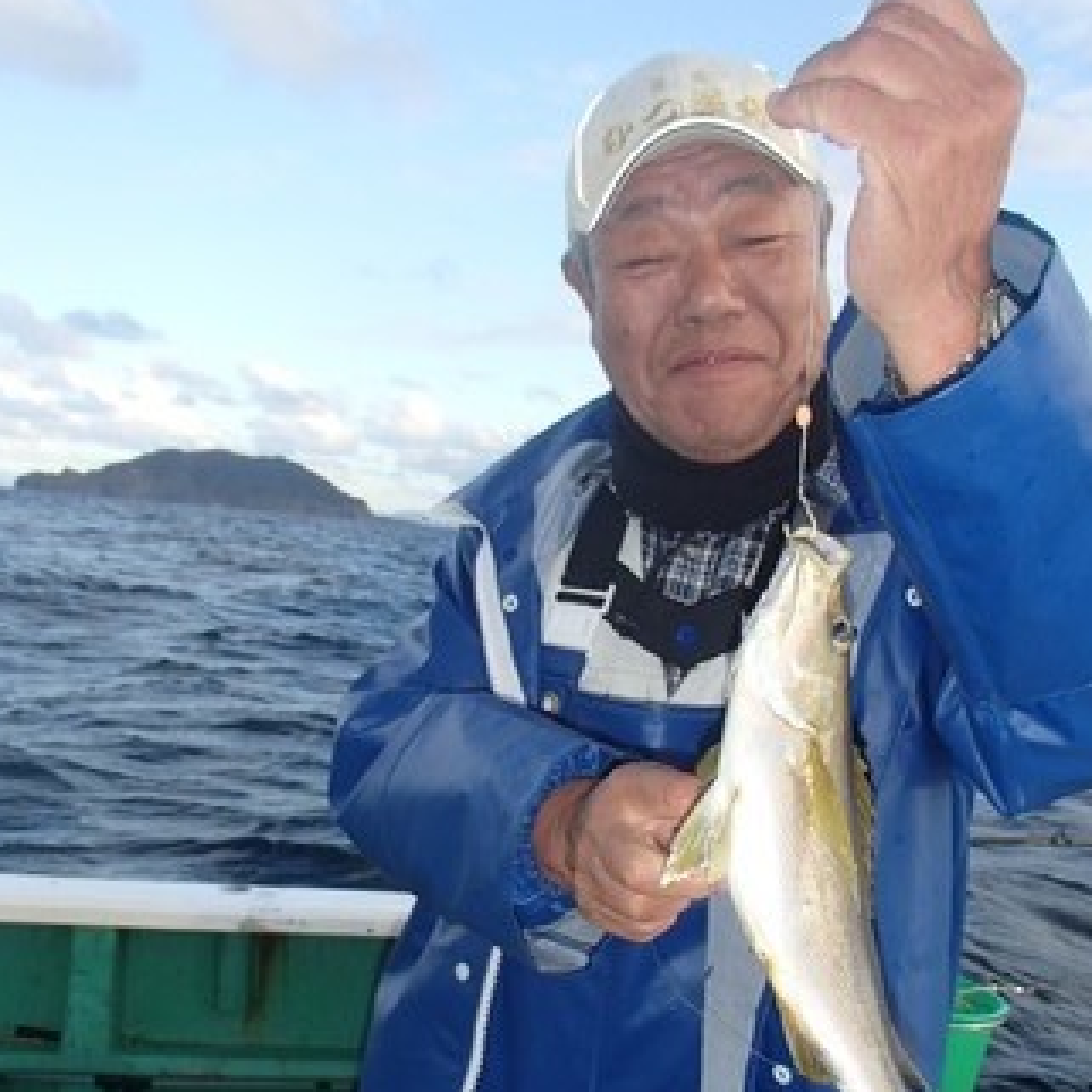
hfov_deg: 44.9
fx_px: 1321
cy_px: 748
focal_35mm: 37
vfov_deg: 44.1
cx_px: 572
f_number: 3.9
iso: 100
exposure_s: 1/200
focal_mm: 5
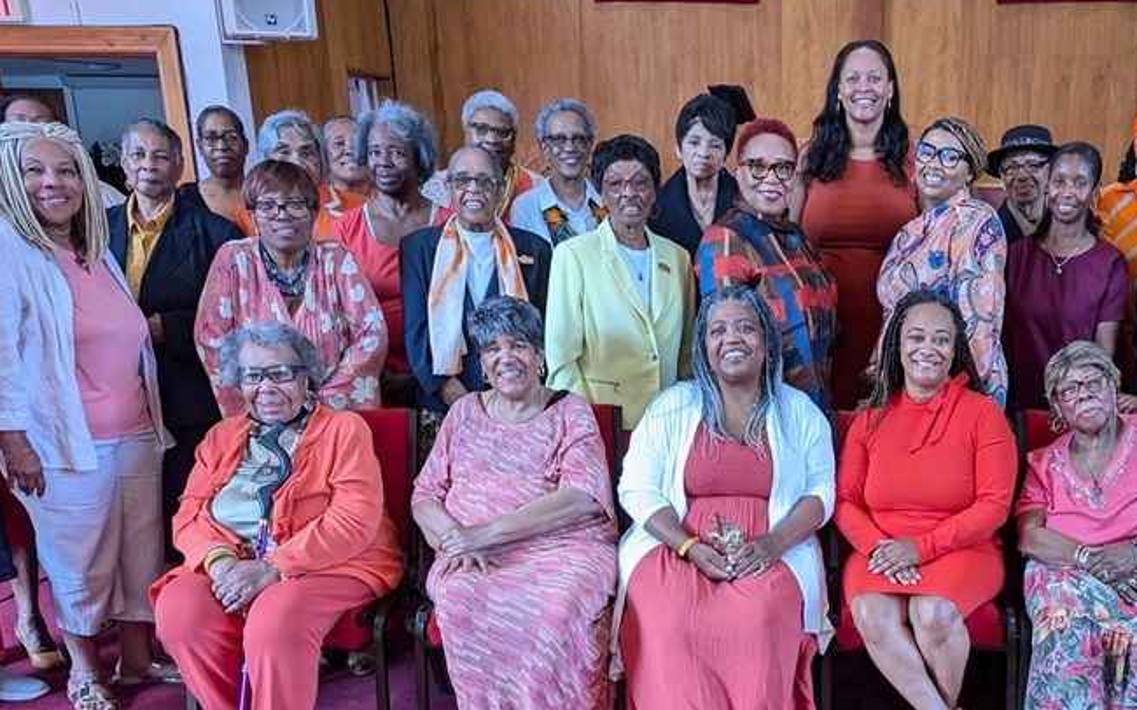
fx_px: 1239
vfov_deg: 30.9
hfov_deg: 47.7
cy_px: 600
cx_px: 834
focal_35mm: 40
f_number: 1.68
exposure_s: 1/23.8
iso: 43
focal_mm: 6.9
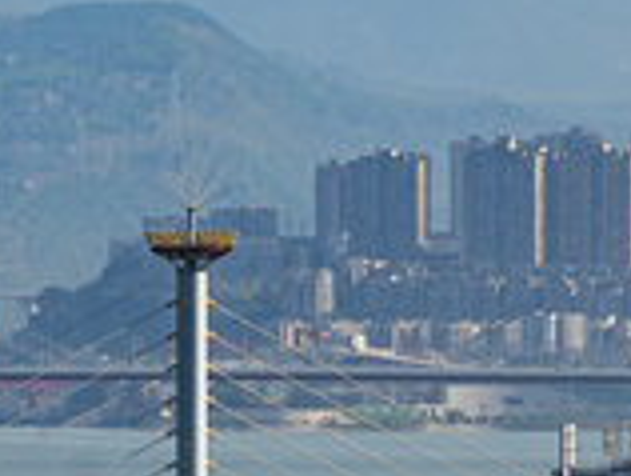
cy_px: 552
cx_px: 132
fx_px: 12396
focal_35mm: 679
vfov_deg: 2.2
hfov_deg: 2.9
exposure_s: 1/160
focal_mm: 130
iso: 50
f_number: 8
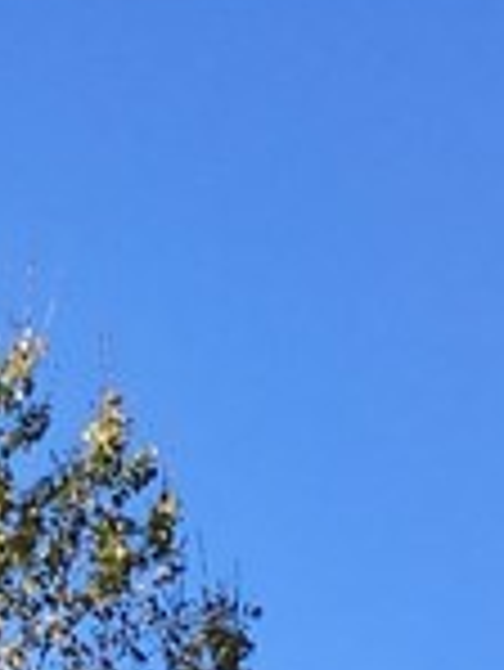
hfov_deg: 7.5
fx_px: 3858
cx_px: 194
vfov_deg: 8.0
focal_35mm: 199
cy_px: 2239
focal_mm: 4.15
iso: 25
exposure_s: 1/894
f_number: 2.2
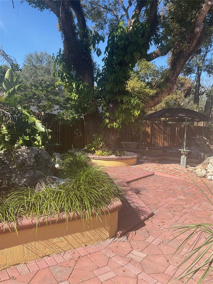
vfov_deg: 61.7
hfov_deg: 48.2
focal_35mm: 29
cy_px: 142
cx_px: 106
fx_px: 238
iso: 16
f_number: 1.8
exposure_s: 1/842
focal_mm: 3
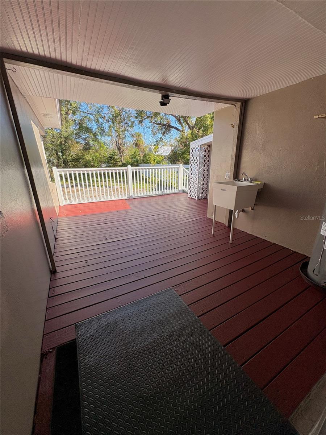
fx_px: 176
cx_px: 163
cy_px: 218
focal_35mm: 14
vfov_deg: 102.1
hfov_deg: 85.7
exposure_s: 1/573
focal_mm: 2.22
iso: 64
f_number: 2.2
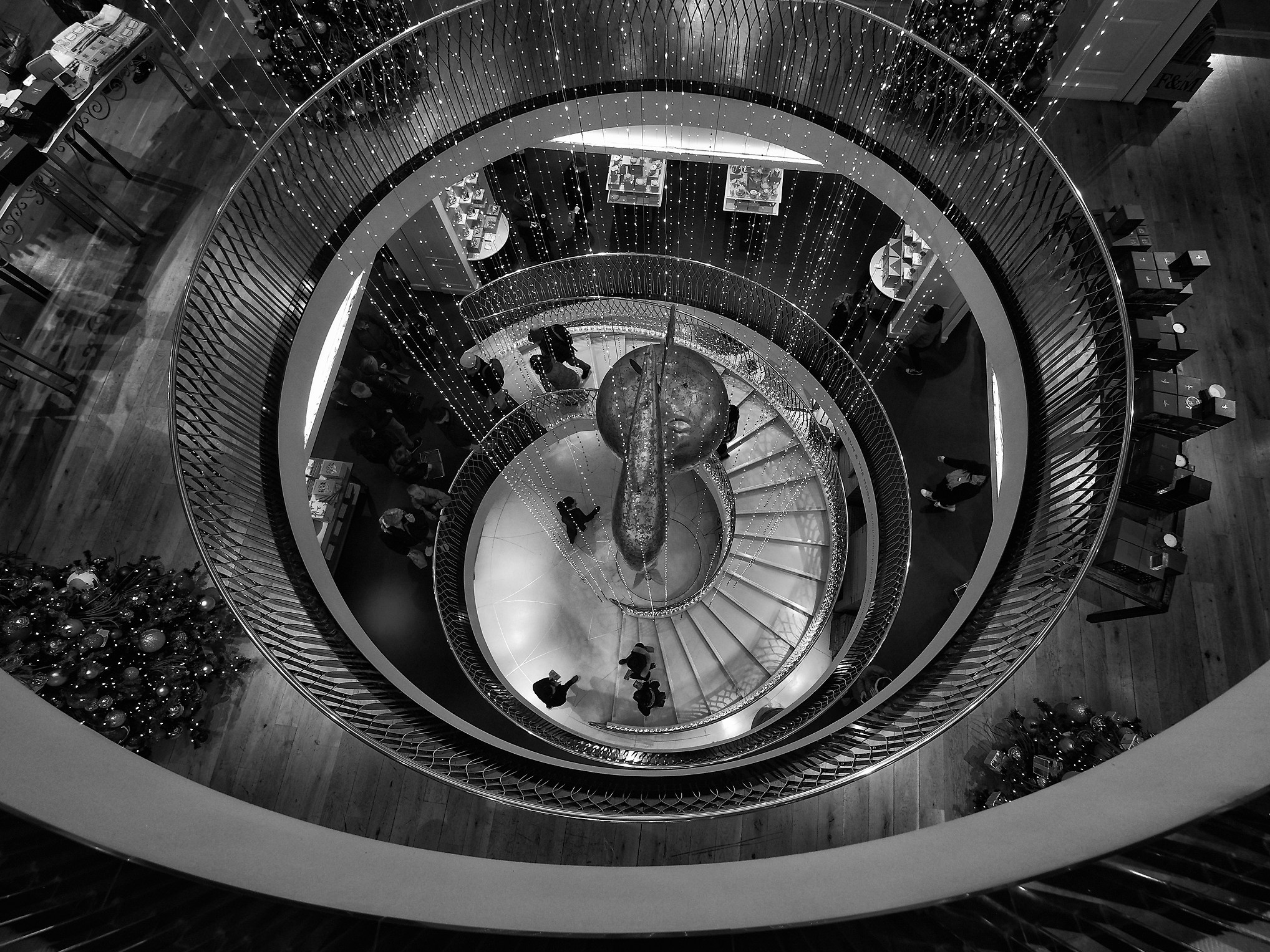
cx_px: 654
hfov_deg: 91.0
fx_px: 624
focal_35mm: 17
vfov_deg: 74.7
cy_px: 461
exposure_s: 1/60
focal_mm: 10
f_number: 4
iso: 1000
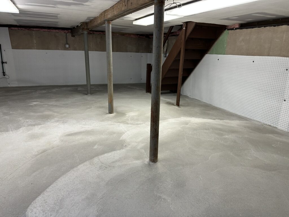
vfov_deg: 56.8
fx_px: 200
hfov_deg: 71.6
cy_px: 108
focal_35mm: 24
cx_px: 144
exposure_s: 1/120
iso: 125
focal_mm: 6.86
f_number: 1.78
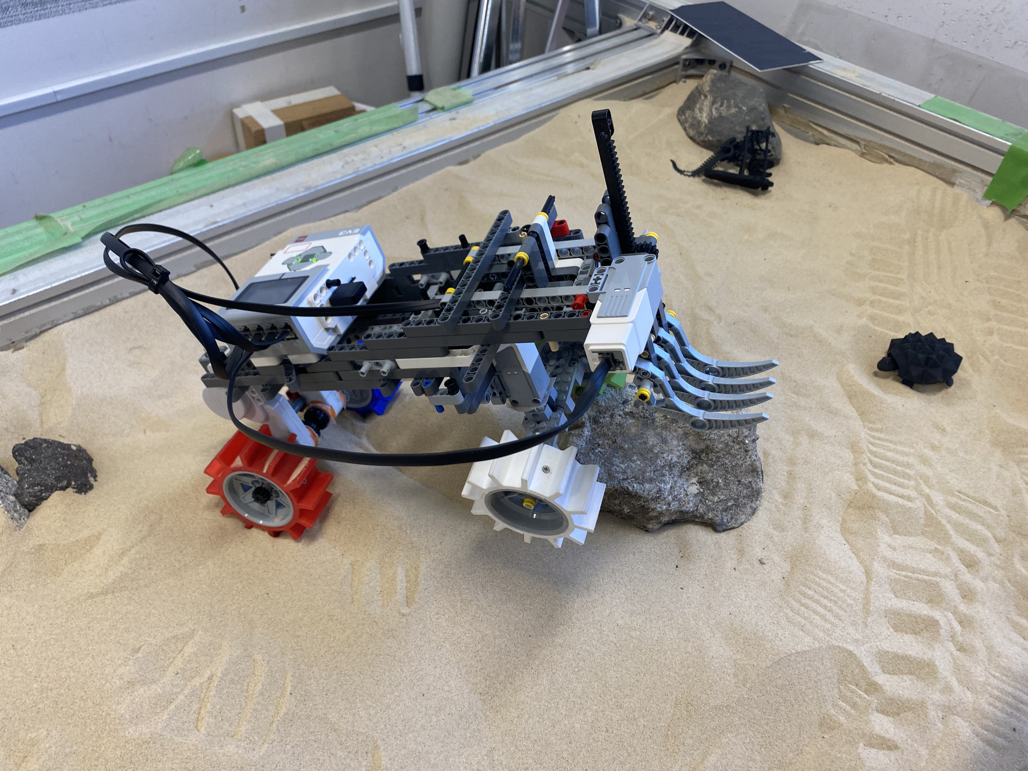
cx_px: 514
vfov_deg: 53.1
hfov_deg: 67.3
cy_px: 386
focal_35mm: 26
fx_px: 772
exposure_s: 1/100
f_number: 1.8
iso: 100
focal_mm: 4.25
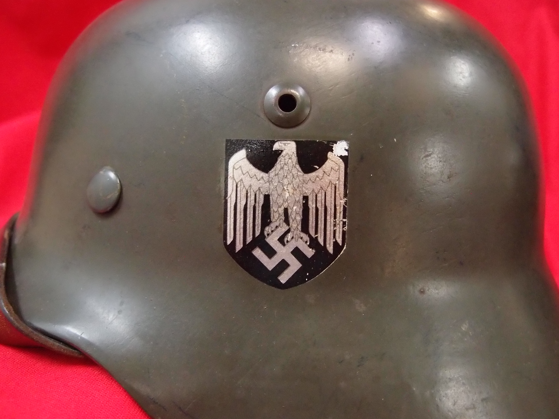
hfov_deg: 63.4
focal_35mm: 28
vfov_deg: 49.7
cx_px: 280
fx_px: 452
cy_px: 210
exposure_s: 1/60
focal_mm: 6
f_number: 1.8
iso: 1000
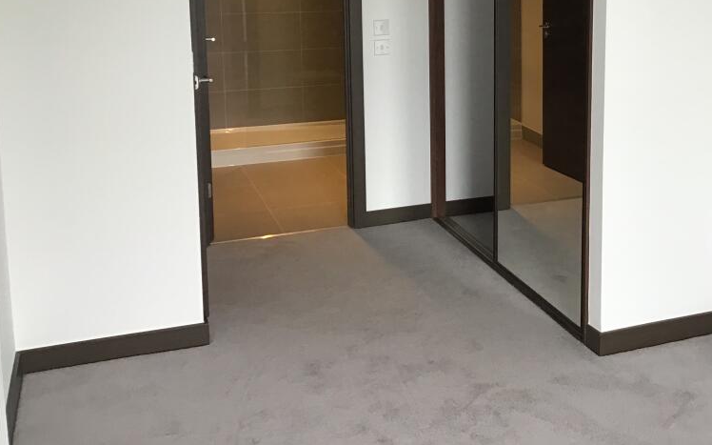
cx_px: 476
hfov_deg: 43.7
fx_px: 873
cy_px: 80
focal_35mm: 45
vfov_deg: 27.9
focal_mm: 3.3
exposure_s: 1/33
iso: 50
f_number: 2.4
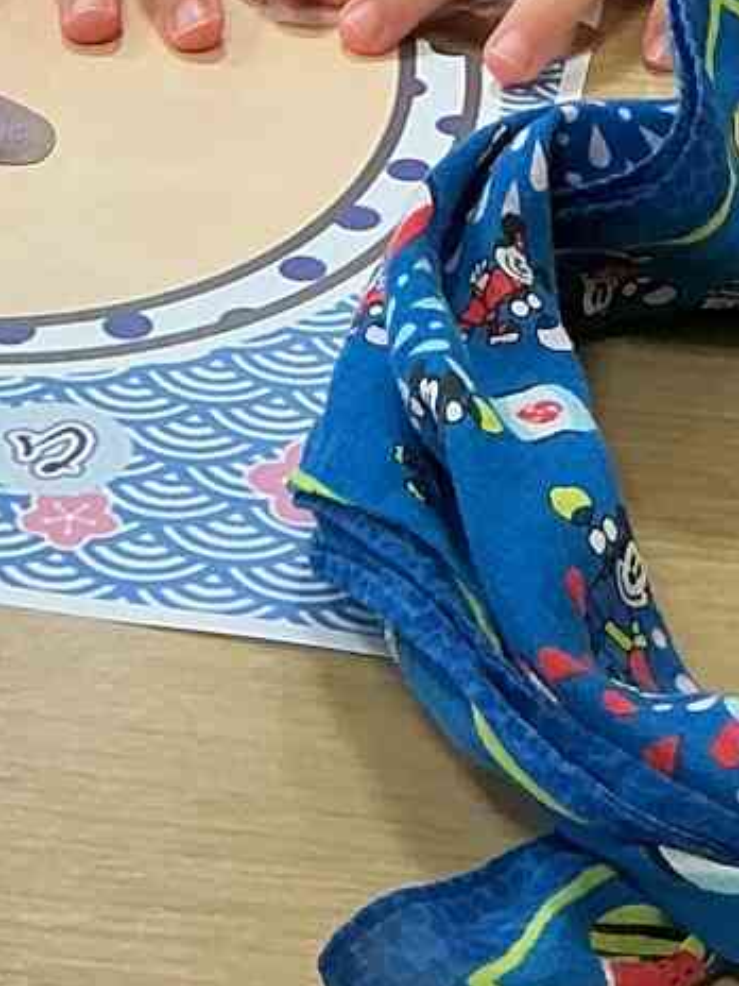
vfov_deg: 13.5
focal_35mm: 127
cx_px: 558
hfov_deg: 11.6
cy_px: -914
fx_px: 3615
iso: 50
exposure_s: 1/60
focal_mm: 3
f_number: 1.8
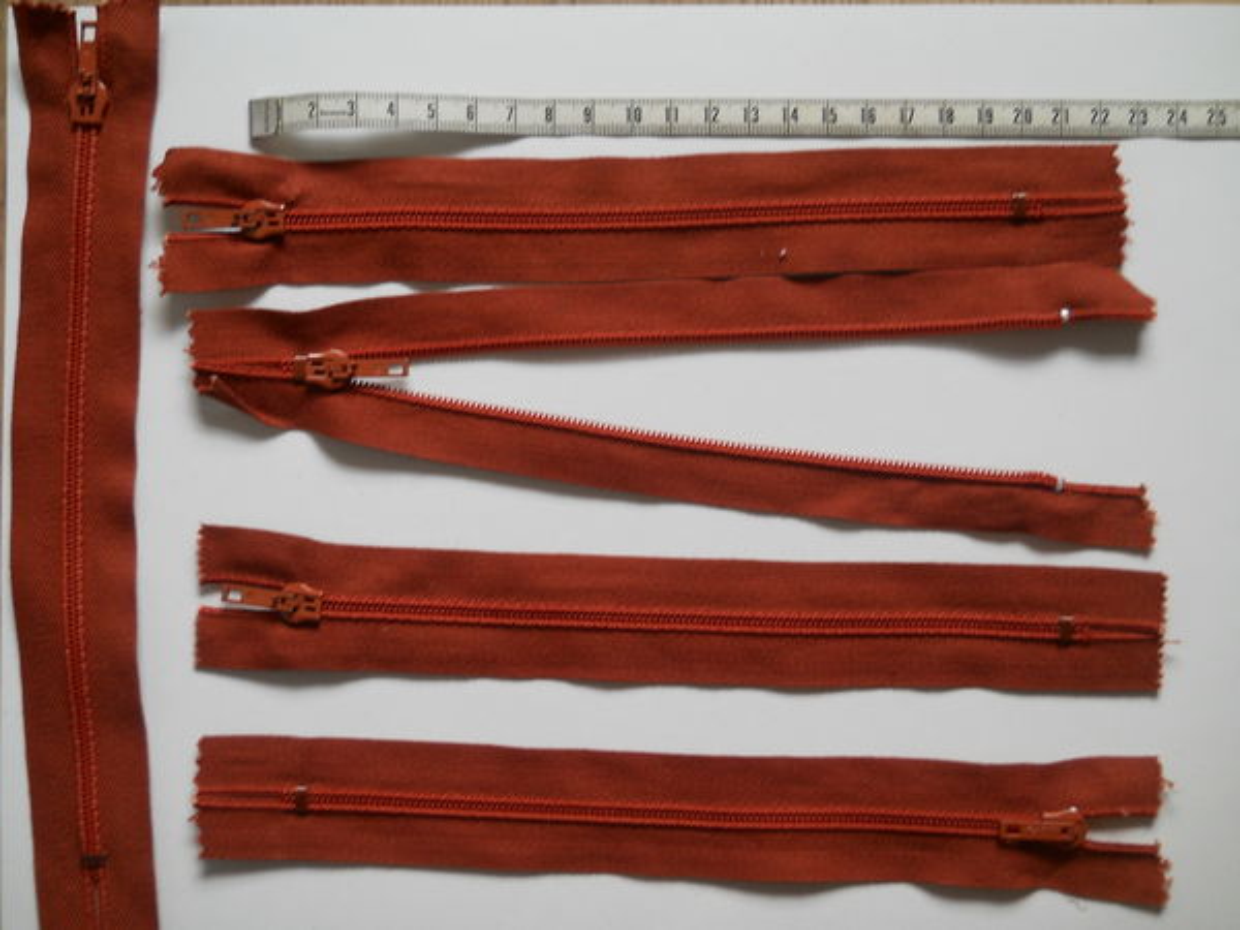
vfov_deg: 35.1
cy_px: 465
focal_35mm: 41
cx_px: 620
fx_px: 1469
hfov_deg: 45.8
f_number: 3.1
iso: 80
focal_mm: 6.72
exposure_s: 1/30
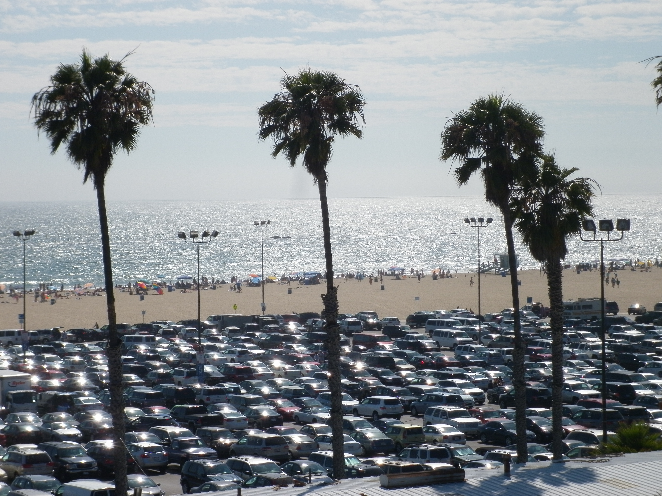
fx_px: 2142
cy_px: 248
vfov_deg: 13.2
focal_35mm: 112
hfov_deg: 17.6
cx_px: 331
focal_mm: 20
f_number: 6.2
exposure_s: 1/800
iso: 80
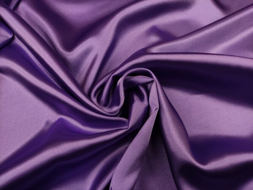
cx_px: 126
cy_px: 95
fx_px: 183
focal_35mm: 25
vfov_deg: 54.9
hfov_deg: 69.4
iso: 250
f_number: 1.89
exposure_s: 1/100
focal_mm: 5.43
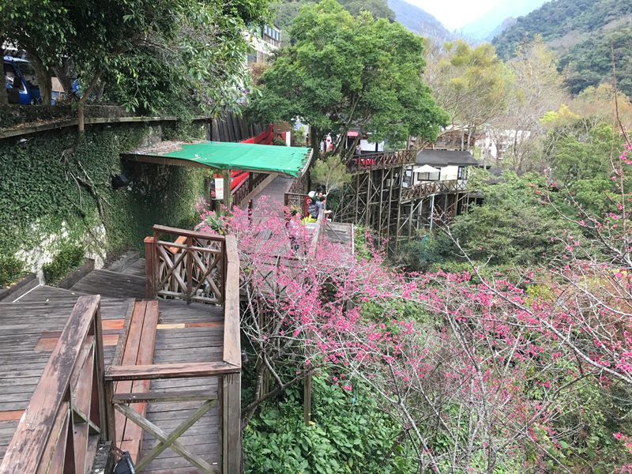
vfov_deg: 48.2
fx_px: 529
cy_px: 237
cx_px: 316
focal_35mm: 29
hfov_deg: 61.7
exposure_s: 1/30
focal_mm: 4.15
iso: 25
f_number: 2.2
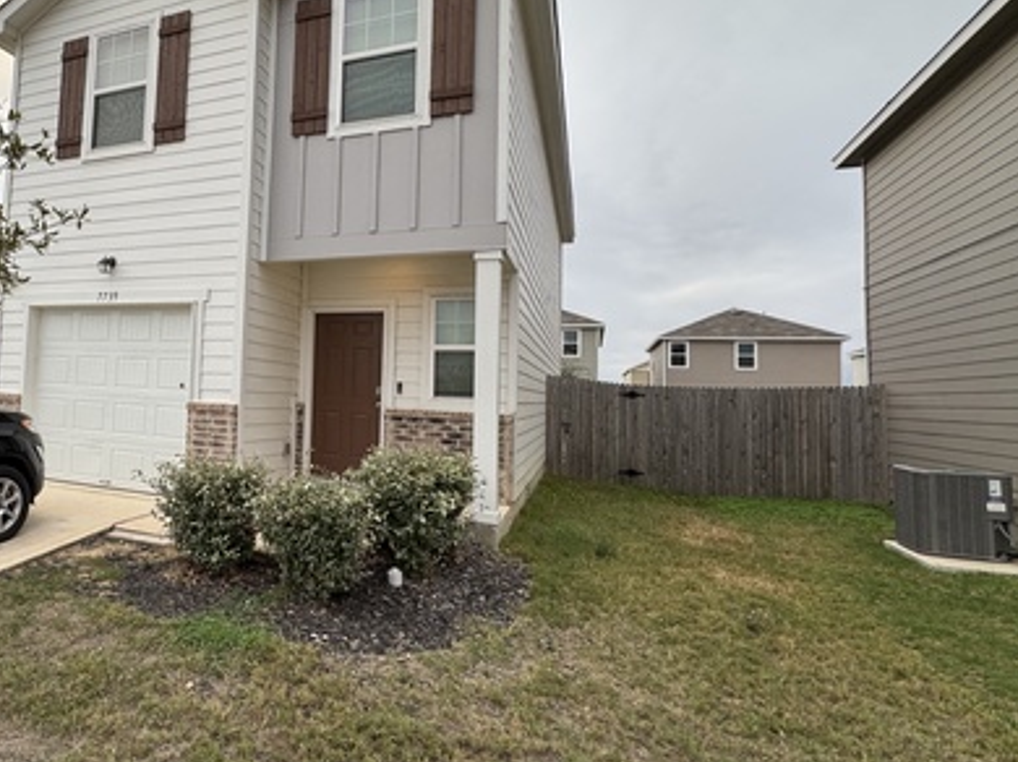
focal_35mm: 23
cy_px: 344
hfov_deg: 69.3
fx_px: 676
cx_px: 261
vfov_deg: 58.7
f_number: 2.2
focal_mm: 2.22
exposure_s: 1/236
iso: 40
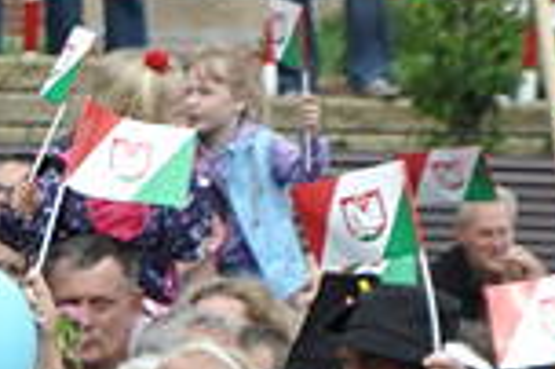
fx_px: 12659
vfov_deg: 1.7
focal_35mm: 822
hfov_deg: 2.5
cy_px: 776
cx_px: -701
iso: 1250
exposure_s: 1/2000
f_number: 9
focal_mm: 98
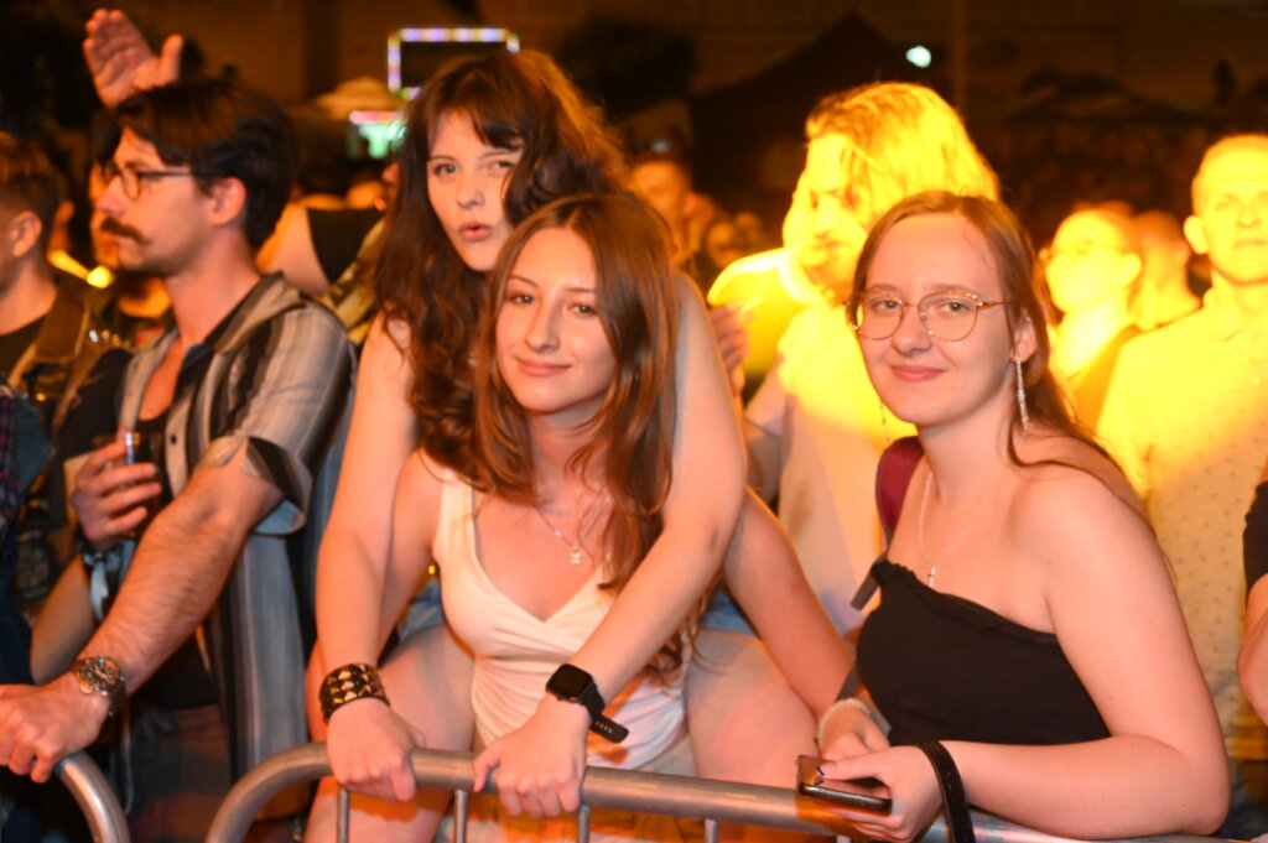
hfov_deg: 37.5
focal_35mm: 53
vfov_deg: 25.5
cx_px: 634
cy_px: 422
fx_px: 1865
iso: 6400
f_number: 5.6
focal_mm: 53
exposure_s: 1/60
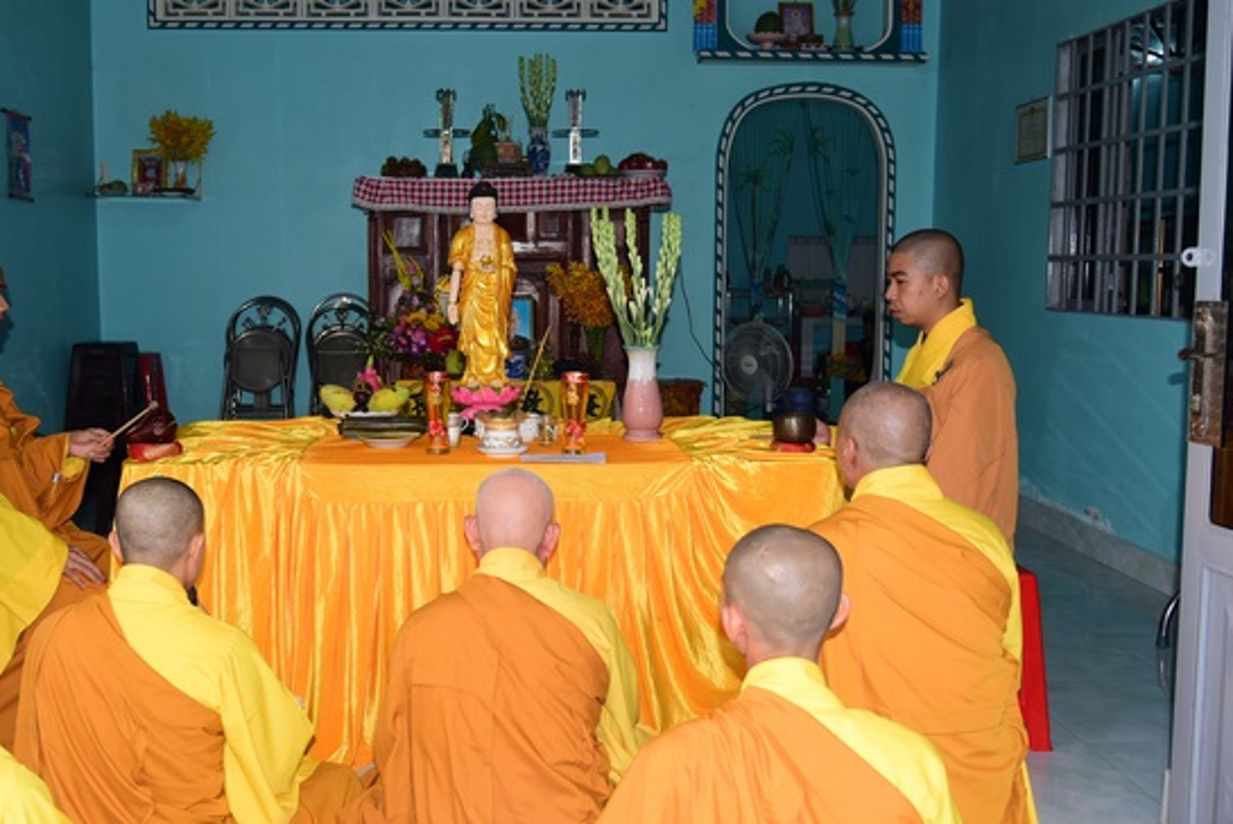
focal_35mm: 37
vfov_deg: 36.0
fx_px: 1268
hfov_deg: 51.6
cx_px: 509
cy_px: 396
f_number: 4
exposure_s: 1/80
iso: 320
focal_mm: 31
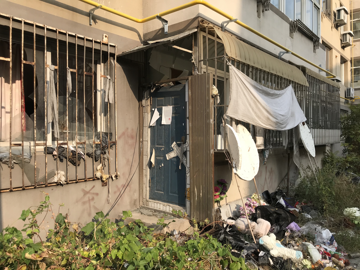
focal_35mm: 28
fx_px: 291
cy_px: 135
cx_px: 180
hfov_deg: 63.4
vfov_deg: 49.7
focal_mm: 3.99
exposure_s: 1/1153
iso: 20
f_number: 1.8
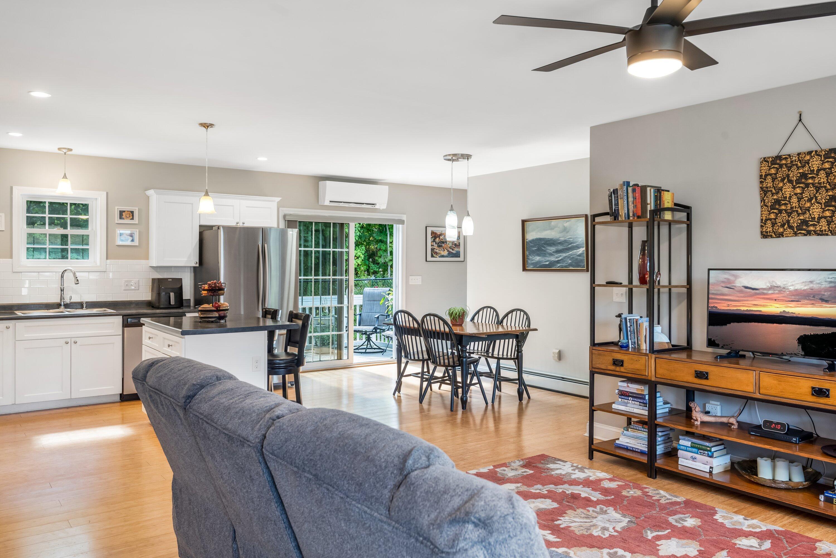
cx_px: 418
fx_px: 650
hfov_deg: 65.5
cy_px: 279
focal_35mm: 28
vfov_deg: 46.4
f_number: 8
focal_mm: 28
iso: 320
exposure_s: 1/5
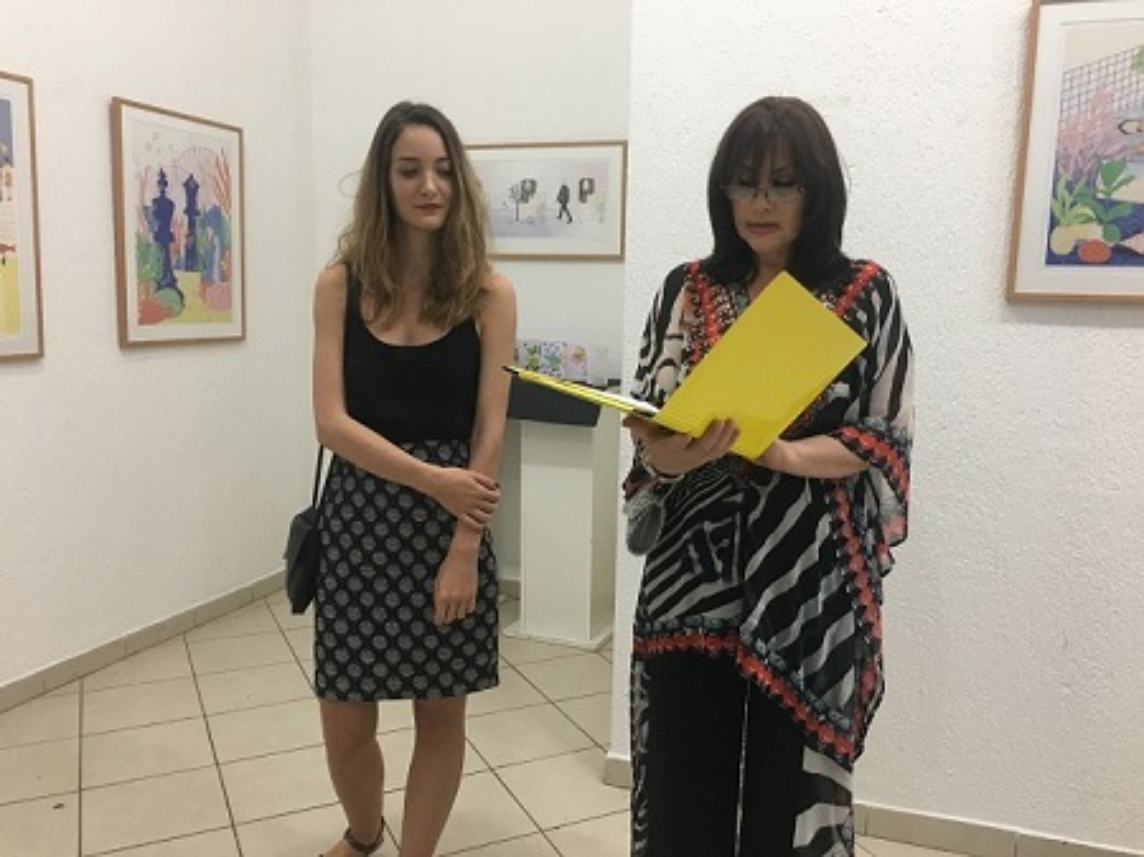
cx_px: 572
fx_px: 958
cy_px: 428
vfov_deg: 48.2
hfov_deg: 61.7
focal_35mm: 29
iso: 125
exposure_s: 1/33
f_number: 2.2
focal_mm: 4.15
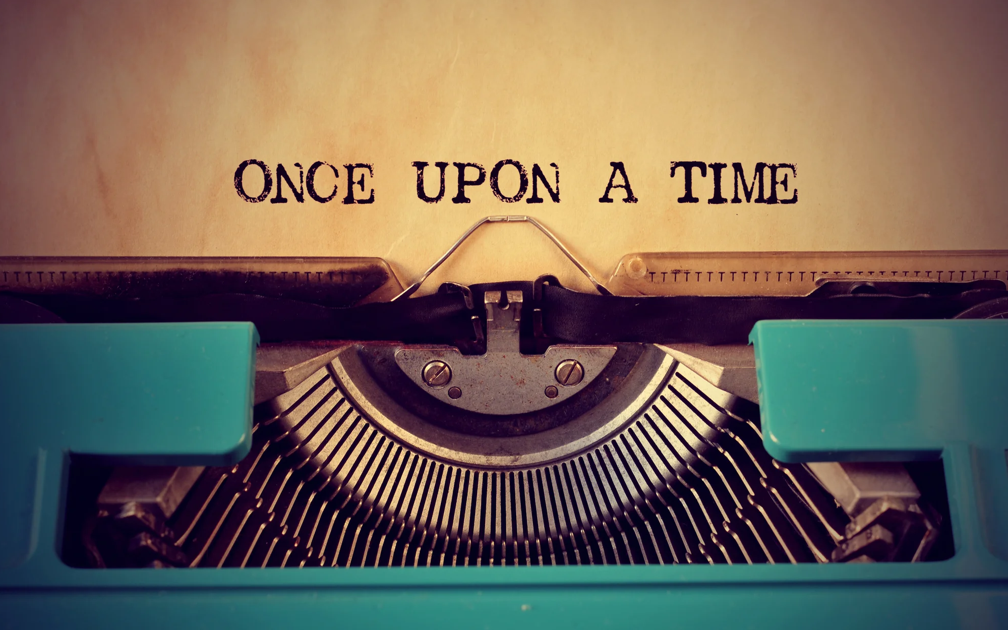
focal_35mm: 77
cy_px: 317
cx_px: 503
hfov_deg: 26.8
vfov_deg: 16.9
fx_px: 2115
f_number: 8
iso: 200
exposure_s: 1/4
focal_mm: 50
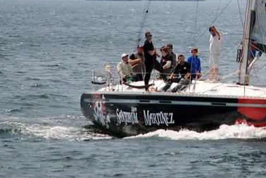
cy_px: -16
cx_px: 265
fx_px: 6014
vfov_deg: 1.7
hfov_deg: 2.5
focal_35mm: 813
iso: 200
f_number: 5.6
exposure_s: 1/1250
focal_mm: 200
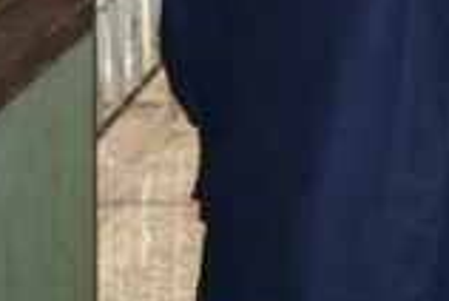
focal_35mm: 252
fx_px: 3149
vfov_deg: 5.4
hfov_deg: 7.6
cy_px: -334
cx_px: 1051
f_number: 4.2
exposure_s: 1/80
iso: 400
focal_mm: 26
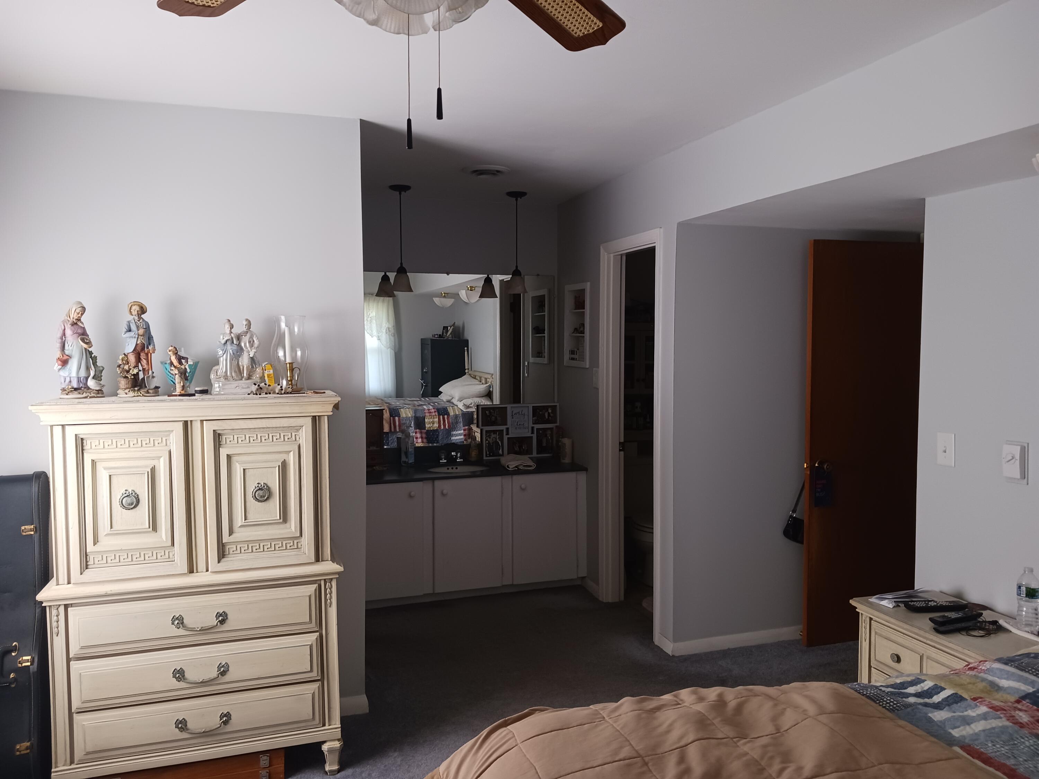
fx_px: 810
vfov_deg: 51.4
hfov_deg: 65.3
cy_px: 390
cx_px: 520
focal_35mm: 27
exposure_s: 1/30
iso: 200
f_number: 1.8
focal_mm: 4
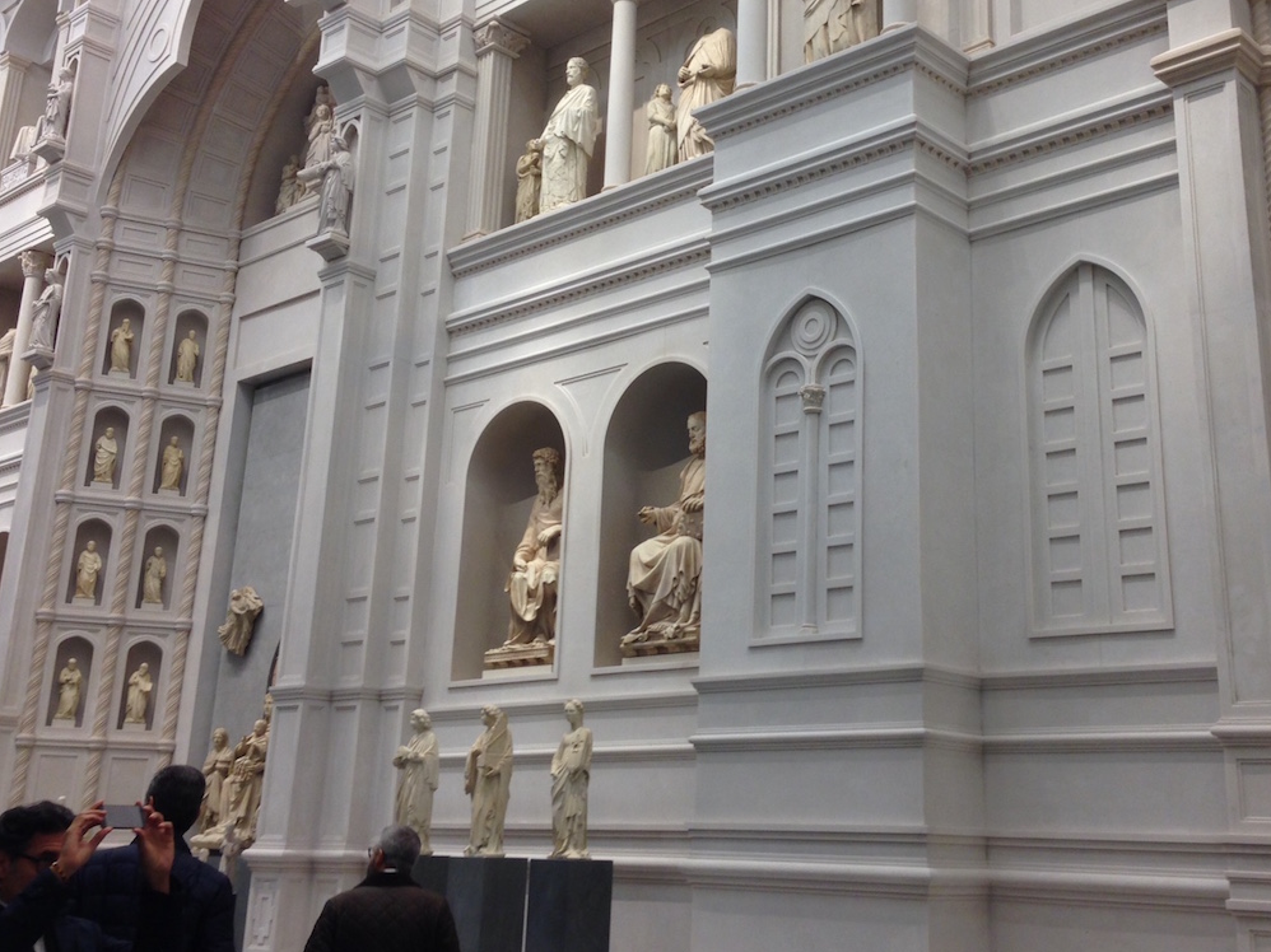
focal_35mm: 43
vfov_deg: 33.4
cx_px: 706
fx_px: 1578
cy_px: 366
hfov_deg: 43.8
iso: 50
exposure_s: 1/40
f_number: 2.4
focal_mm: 4.12
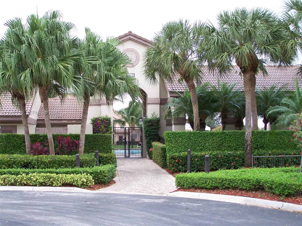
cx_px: 151
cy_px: 113
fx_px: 558
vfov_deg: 22.9
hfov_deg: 30.3
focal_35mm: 64
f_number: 3.2
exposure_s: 1/80
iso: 64
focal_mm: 10.7
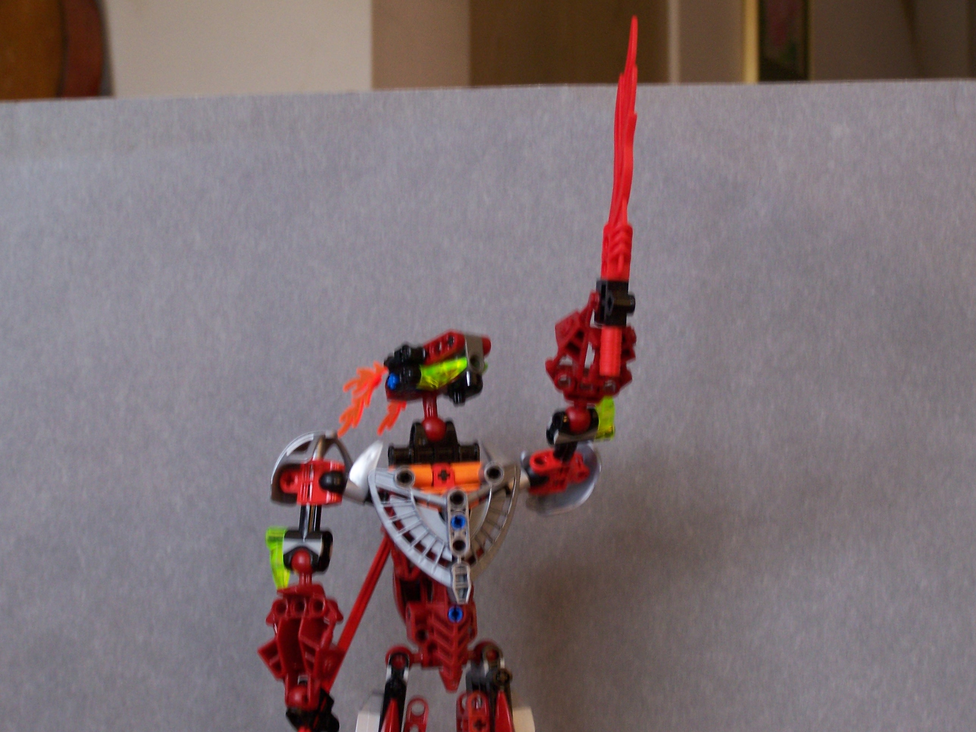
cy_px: 366
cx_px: 488
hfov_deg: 23.8
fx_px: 2312
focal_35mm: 82
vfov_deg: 18.0
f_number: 3.2
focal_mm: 13.7
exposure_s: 1/4
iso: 140
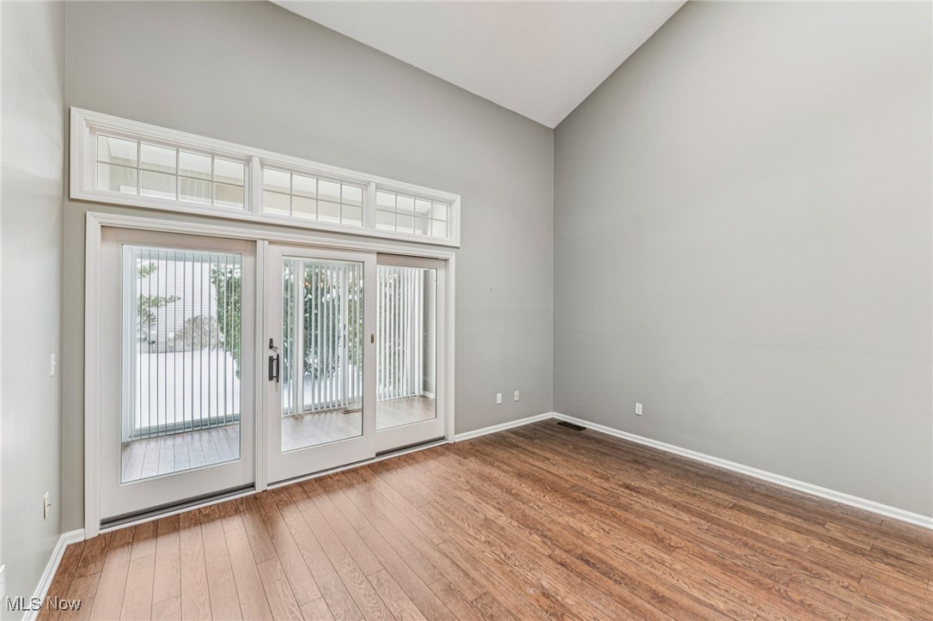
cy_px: 310
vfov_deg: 81.2
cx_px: 466
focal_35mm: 14
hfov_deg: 104.3
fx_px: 363
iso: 200
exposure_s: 1/10
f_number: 5.6
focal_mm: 14
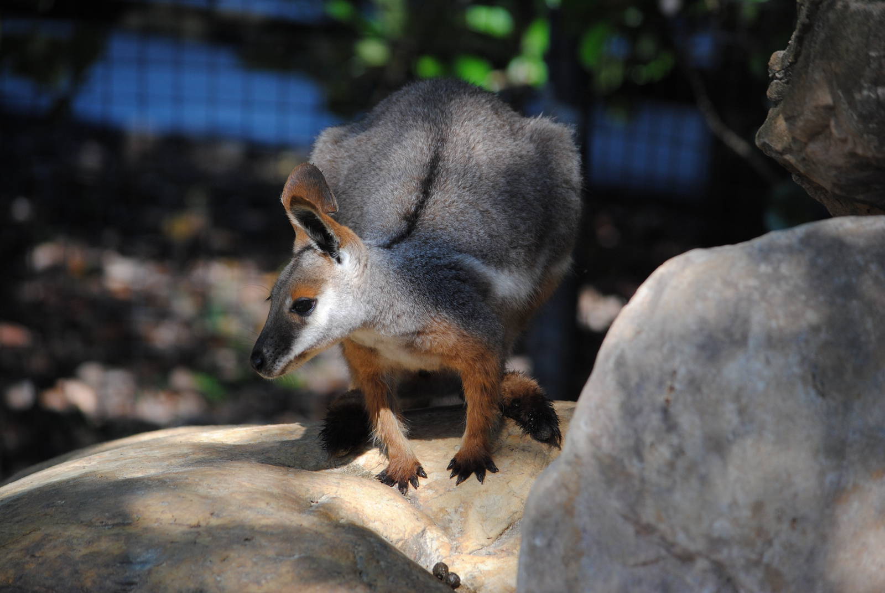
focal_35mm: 202
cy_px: 296
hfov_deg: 10.1
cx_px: 442
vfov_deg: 6.8
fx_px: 4984
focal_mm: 135
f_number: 4.8
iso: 220
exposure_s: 1/500
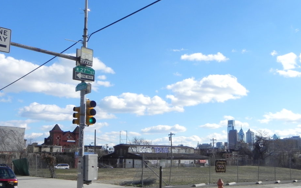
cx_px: 154
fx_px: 320
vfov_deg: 32.7
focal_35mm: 39
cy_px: 105
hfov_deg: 50.4
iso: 160
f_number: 7.1
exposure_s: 1/400
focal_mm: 5.9
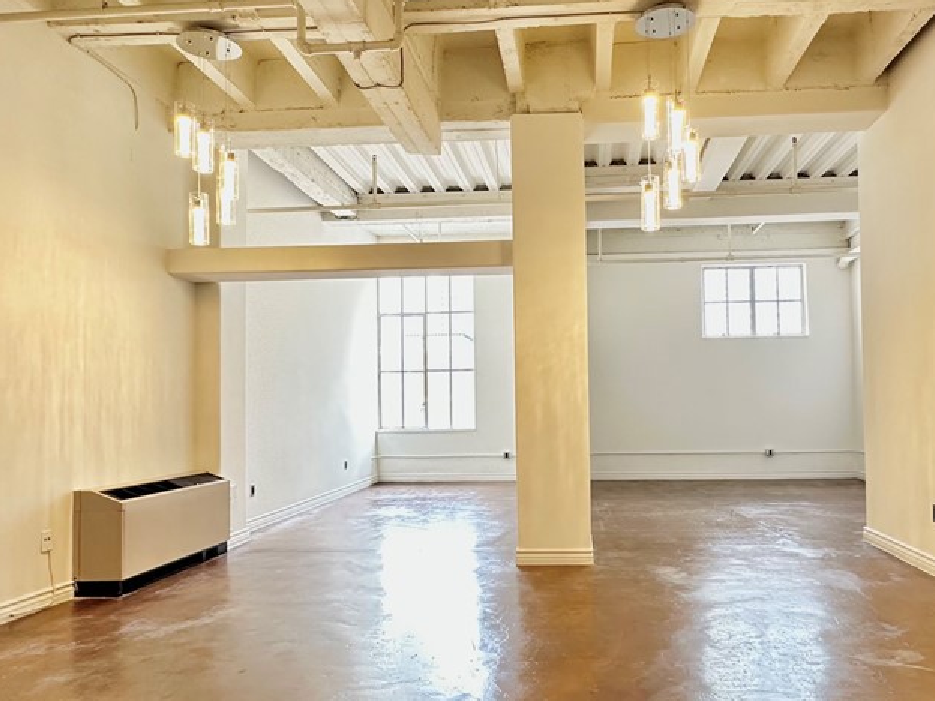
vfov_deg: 58.7
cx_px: 549
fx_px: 621
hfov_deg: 73.3
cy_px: 304
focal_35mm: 23
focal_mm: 2.22
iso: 320
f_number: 2.2
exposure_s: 1/60
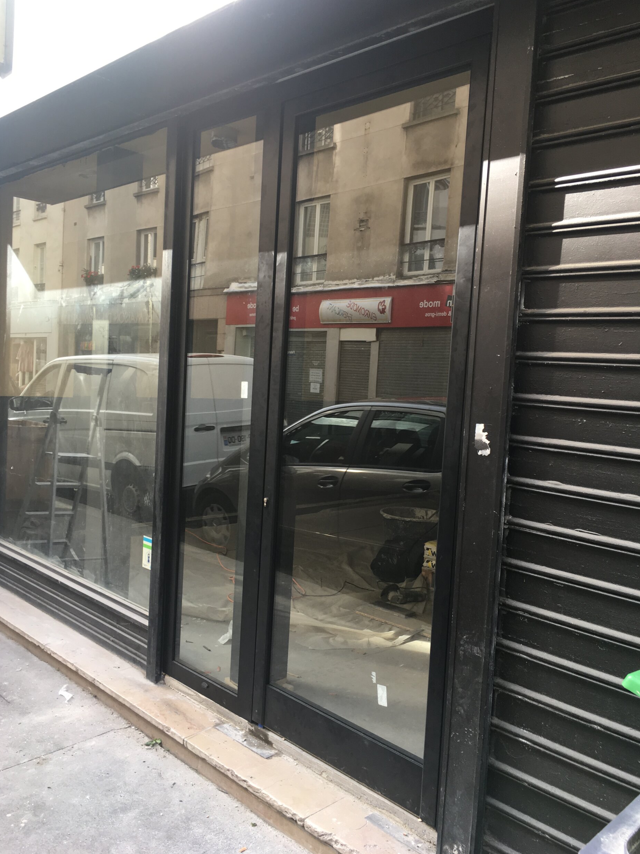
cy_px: 424
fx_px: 740
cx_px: 312
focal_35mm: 30
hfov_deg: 46.8
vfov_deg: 60.0
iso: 25
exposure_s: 1/100
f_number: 2.2
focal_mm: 4.15
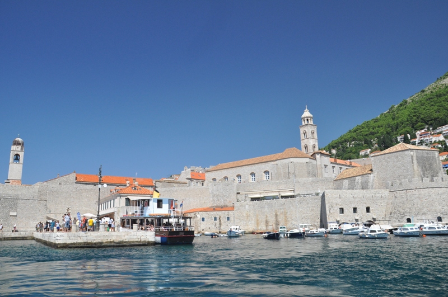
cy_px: 148
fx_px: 336
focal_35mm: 27
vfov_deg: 47.8
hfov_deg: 67.5
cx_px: 224
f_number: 10
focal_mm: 18
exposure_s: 1/400
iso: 640
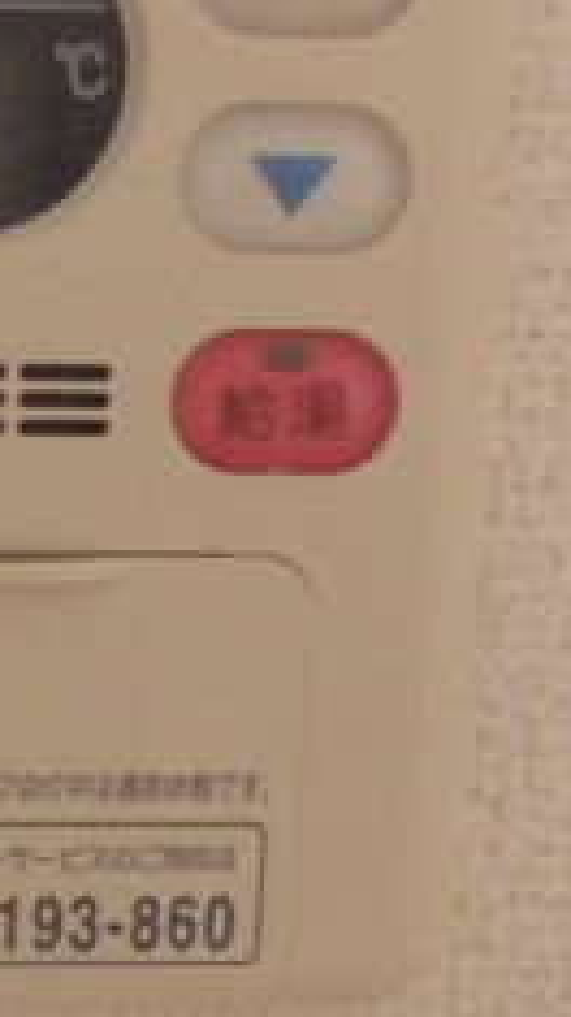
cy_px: 615
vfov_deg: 27.5
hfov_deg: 14.7
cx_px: -251
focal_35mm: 77
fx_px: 2075
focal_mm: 4.6
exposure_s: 1/60
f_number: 3.5
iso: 400
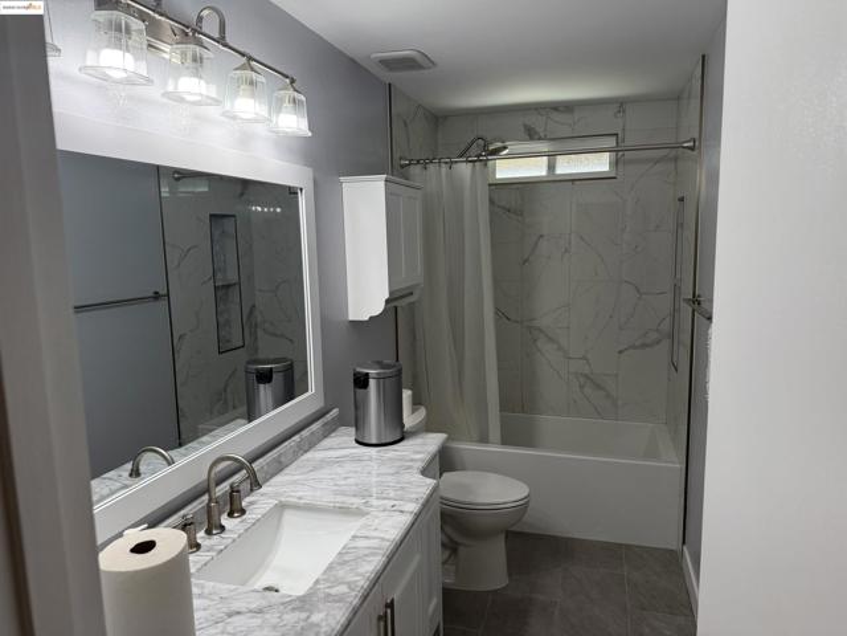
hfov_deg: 71.6
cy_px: 318
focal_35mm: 24
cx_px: 424
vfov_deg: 56.8
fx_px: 587
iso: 160
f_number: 1.78
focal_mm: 6.76
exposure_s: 1/236
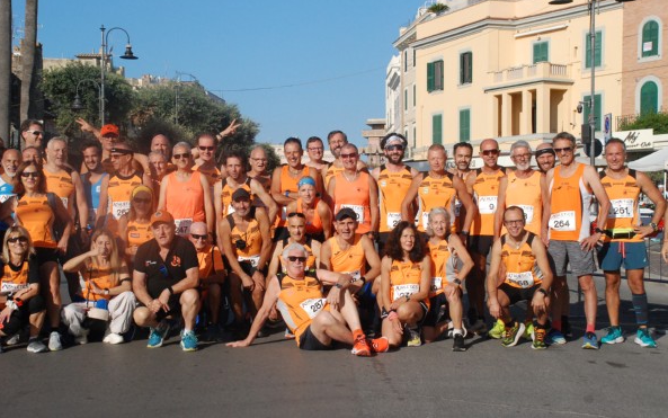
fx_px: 1129
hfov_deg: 33.0
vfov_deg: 21.0
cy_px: 215
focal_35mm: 62
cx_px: 331
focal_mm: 40
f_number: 9
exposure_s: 1/2000
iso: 1000
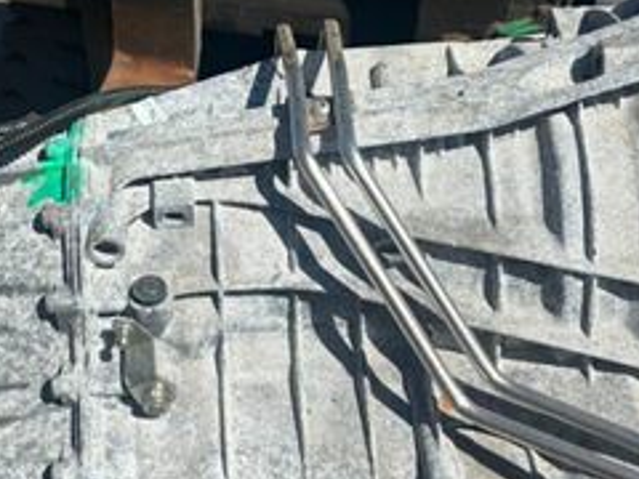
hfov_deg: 32.1
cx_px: 272
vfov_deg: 24.4
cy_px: 277
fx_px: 1108
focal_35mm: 60
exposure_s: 1/9709
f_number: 1.78
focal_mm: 6.86
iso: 80
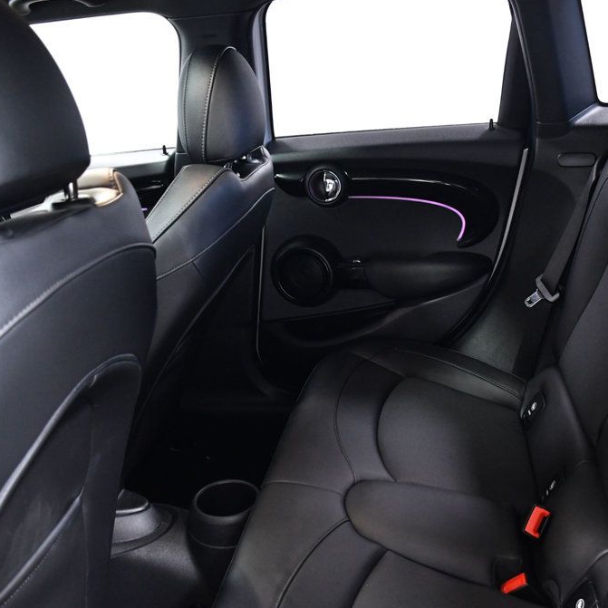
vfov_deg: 47.2
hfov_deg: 47.2
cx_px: 327
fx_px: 696
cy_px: 307
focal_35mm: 35
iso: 2500
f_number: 3.5
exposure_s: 1/50
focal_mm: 18
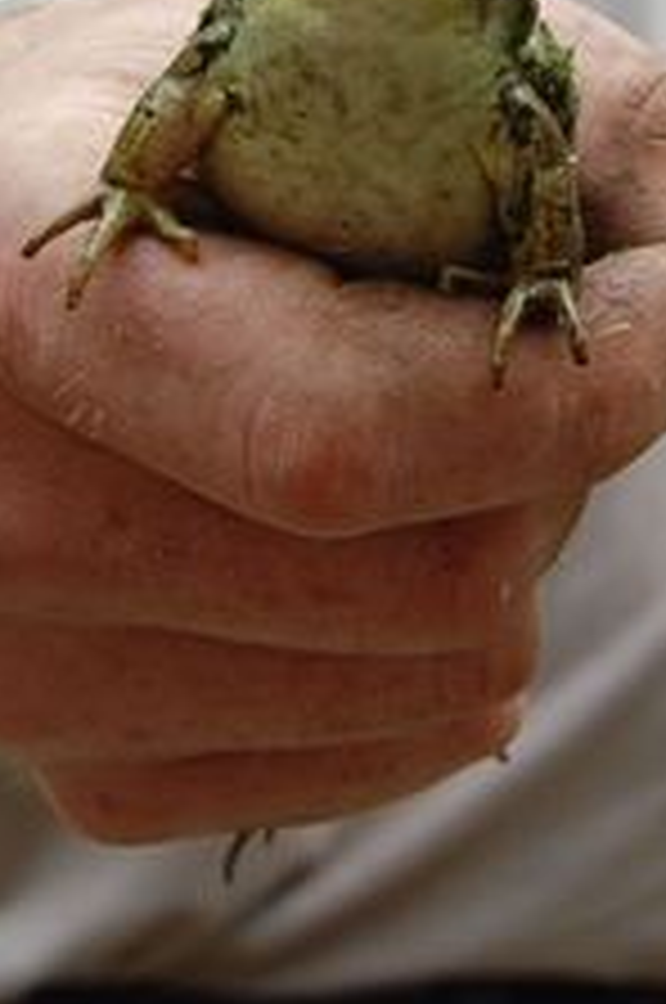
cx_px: 508
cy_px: -144
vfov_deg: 17.6
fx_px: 3117
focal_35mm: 112
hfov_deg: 12.2
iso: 200
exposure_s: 1/100
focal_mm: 26
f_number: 8
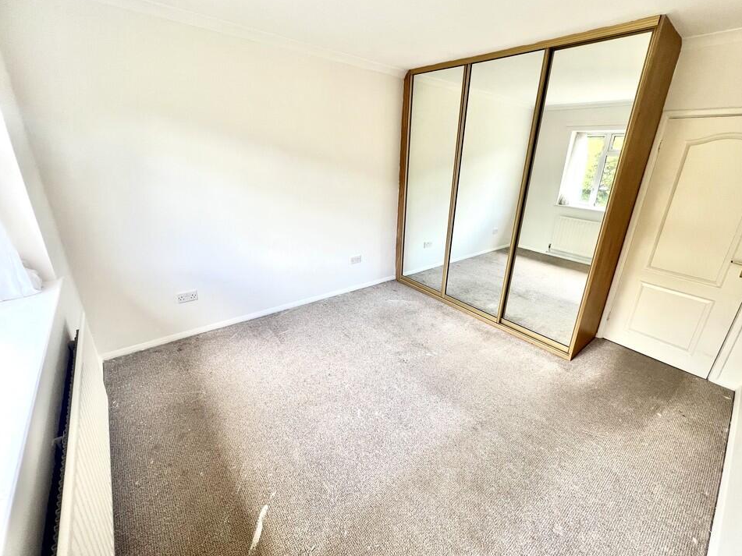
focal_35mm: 14
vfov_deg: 85.6
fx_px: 300
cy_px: 269
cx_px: 398
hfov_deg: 101.9
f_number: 1.8
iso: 50
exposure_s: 1/99
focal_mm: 1.57
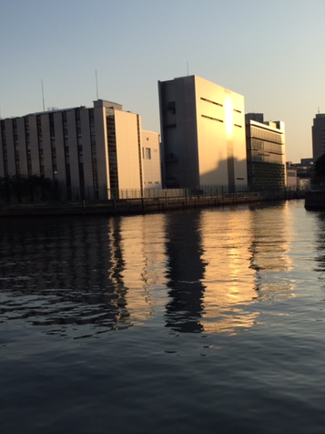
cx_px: 197
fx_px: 488
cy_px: 217
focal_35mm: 39
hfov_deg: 36.7
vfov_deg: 47.9
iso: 32
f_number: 2.2
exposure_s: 1/1721
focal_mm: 4.15
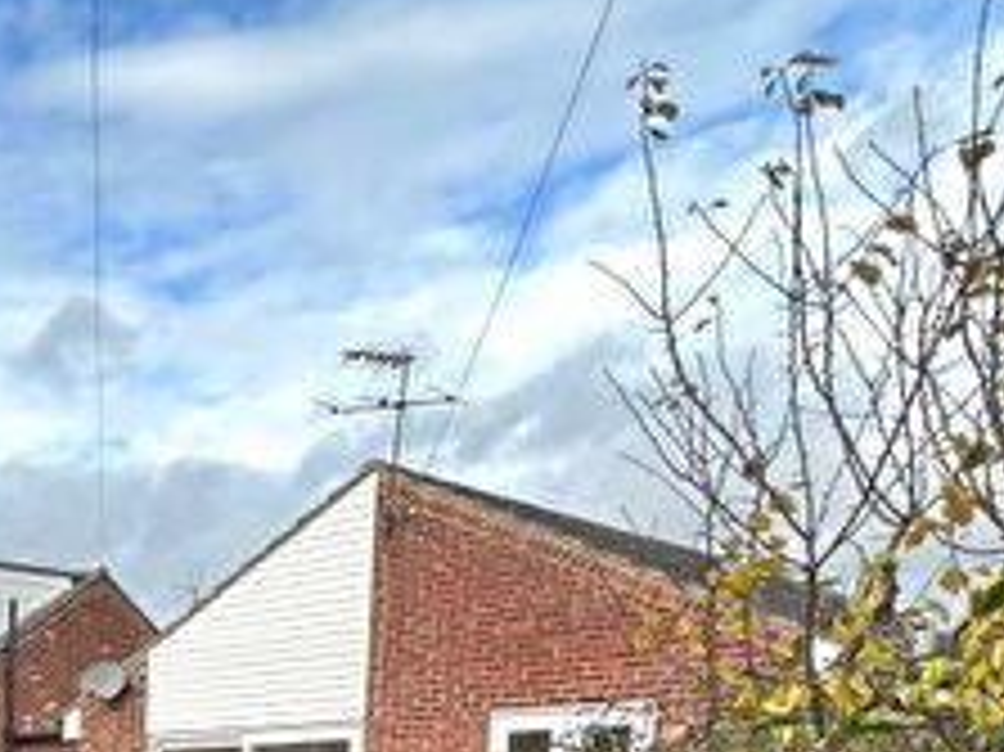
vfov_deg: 28.0
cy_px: 943
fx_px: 1275
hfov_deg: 32.0
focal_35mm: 44
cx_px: -320
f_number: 2.2
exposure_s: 1/515
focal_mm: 2.22
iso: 40
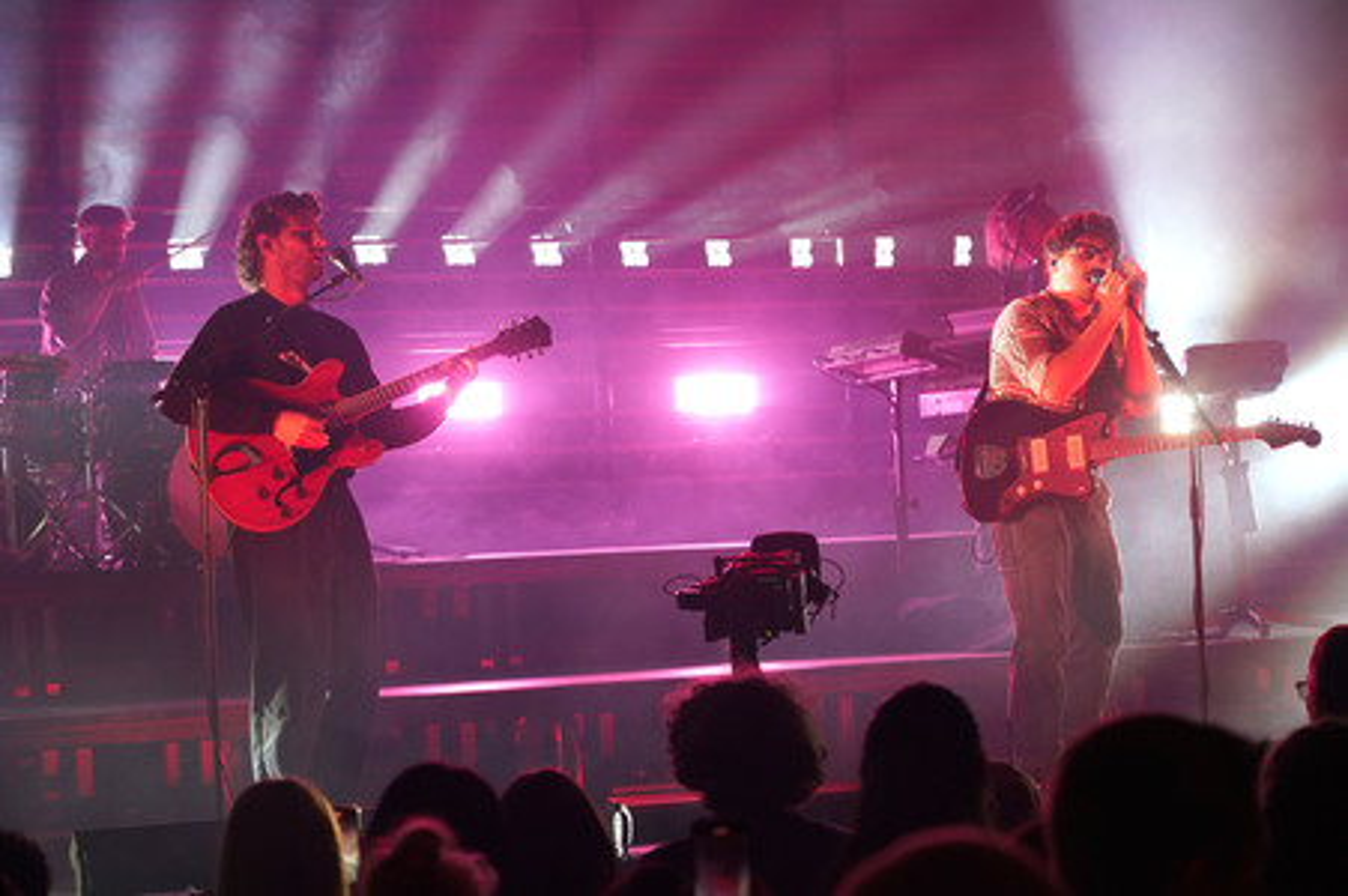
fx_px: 3929
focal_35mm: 105
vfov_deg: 13.0
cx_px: 674
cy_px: 448
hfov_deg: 19.5
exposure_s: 1/160
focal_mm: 105
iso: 3200
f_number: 5.6
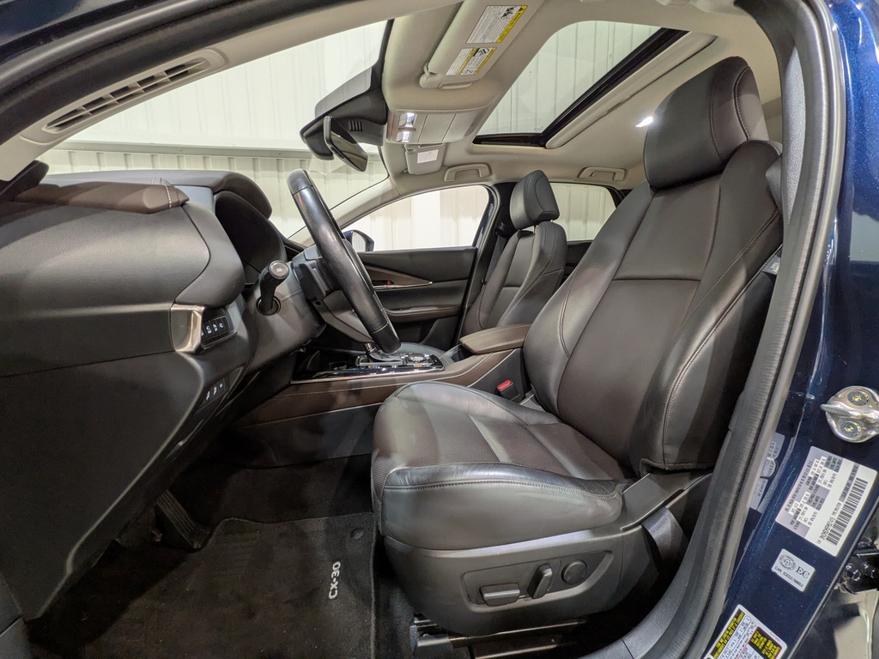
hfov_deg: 102.1
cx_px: 440
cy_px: 330
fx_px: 356
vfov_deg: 85.7
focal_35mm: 14
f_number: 2.2
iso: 69
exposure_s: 1/25
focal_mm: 1.83
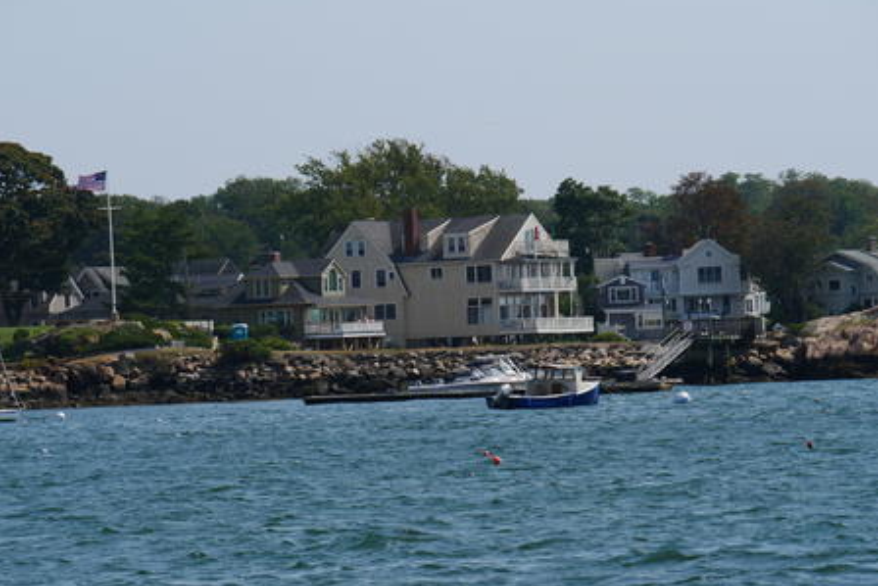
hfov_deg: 8.2
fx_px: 6123
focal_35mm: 251
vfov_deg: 5.5
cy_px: 290
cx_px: 439
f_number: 7.1
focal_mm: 120
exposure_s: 1/1000
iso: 200
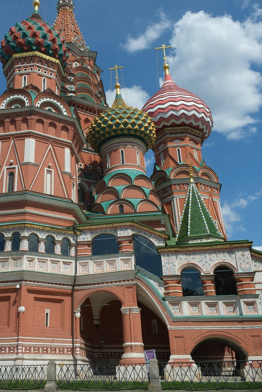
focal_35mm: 38
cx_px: 81
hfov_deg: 34.6
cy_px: 168
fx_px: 415
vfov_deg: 50.5
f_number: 8
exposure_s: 1/1000
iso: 320
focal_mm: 18
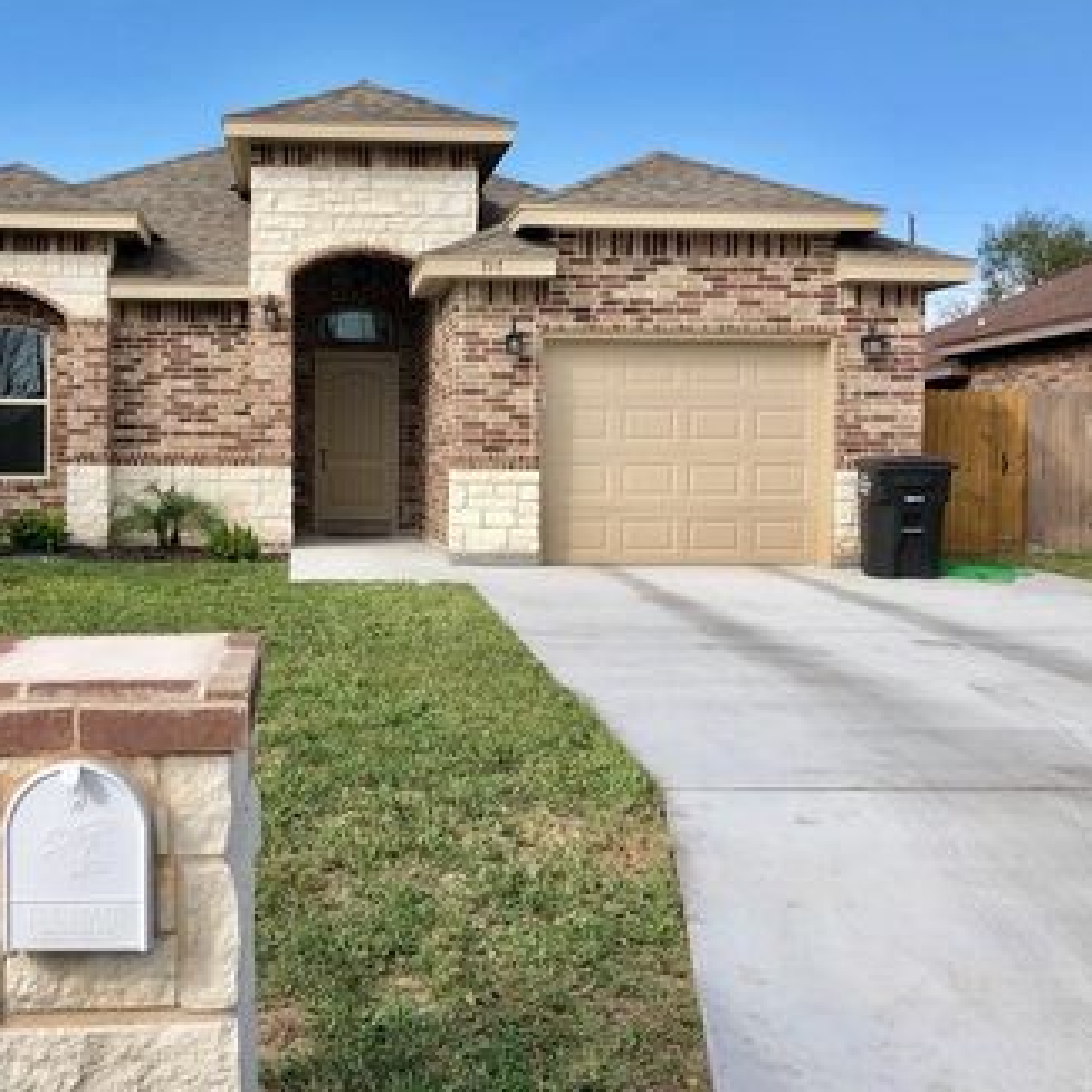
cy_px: 491
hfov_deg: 43.4
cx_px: 392
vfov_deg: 43.8
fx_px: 1356
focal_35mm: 38
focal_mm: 4
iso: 20
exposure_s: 1/2088
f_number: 1.8
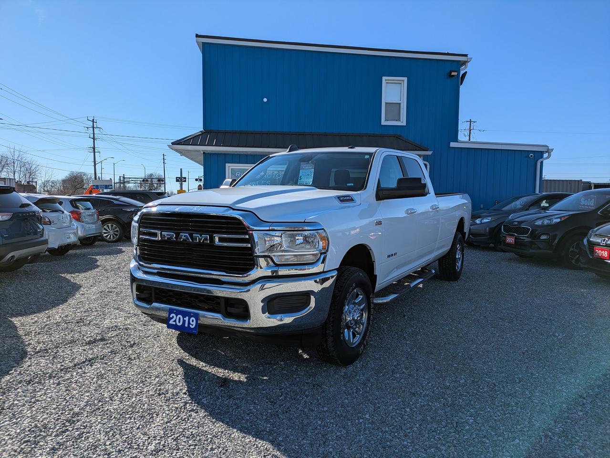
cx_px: 305
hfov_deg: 69.4
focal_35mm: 25
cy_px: 229
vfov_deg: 54.9
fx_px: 441
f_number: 1.89
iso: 45
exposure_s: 1/2632
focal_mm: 5.43
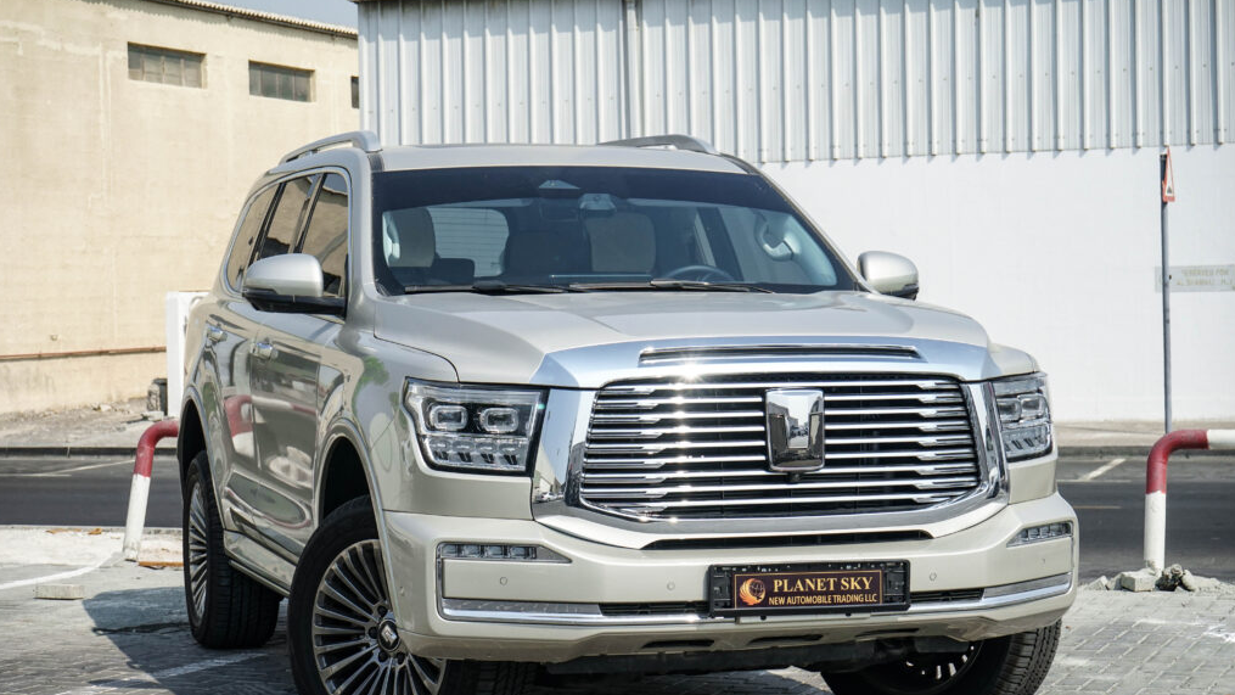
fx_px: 2423
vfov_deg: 16.3
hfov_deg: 28.6
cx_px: 617
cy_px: 408
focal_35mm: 74
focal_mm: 70
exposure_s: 1/1000
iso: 500
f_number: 10
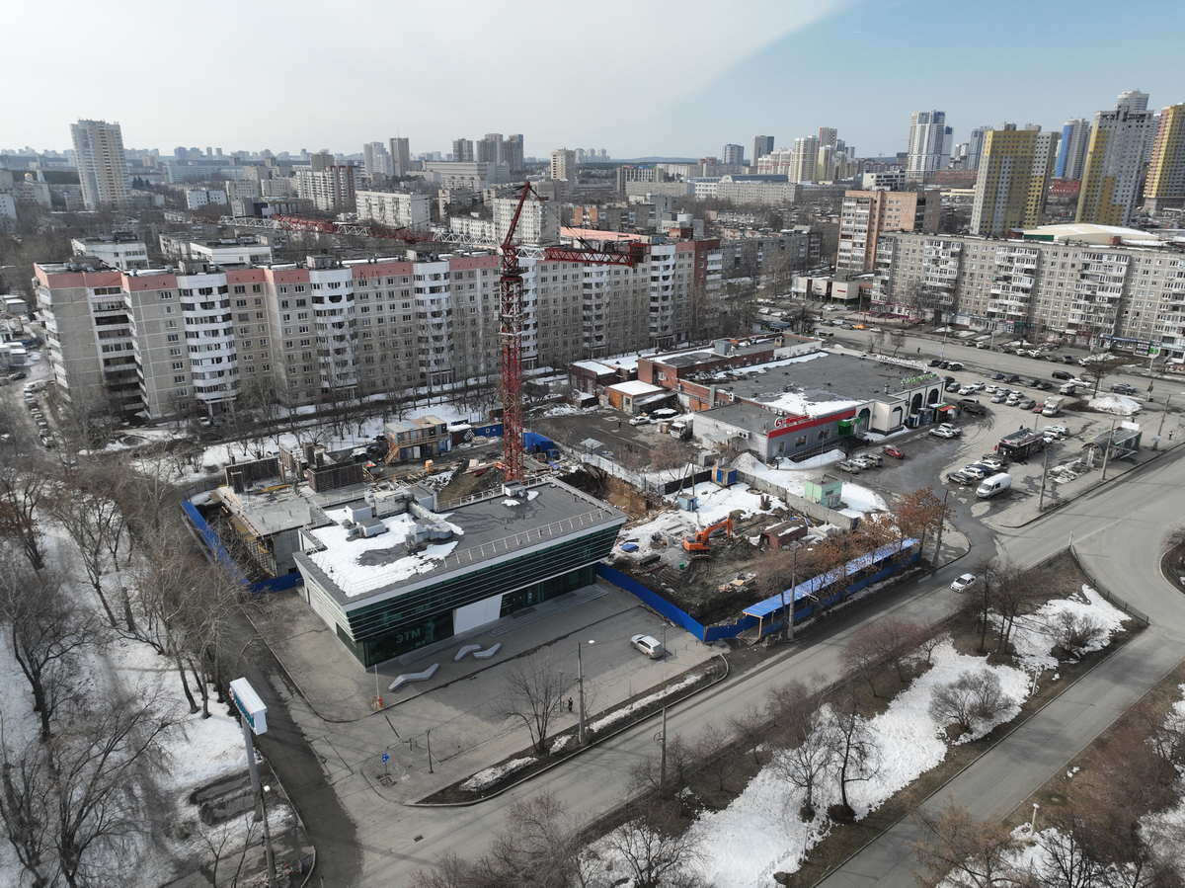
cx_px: 592
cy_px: 444
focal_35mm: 24
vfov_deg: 56.8
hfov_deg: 71.6
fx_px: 821
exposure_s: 1/1600
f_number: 2.8
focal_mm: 12.29
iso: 110
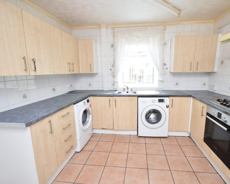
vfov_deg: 77.0
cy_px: 92
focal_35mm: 17
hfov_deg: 89.5
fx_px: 116
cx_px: 123
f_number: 4
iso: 400
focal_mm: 10
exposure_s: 1/60
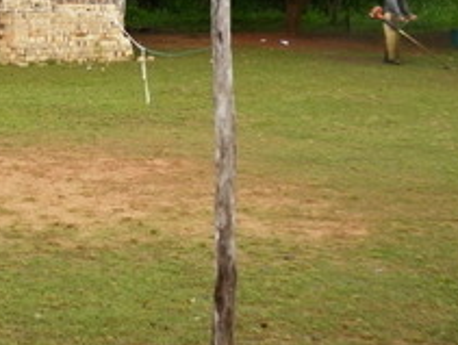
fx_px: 1445
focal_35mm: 109
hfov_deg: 17.5
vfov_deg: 13.2
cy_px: -82
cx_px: -35
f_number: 3.1
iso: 80
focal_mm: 6.5
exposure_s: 1/200
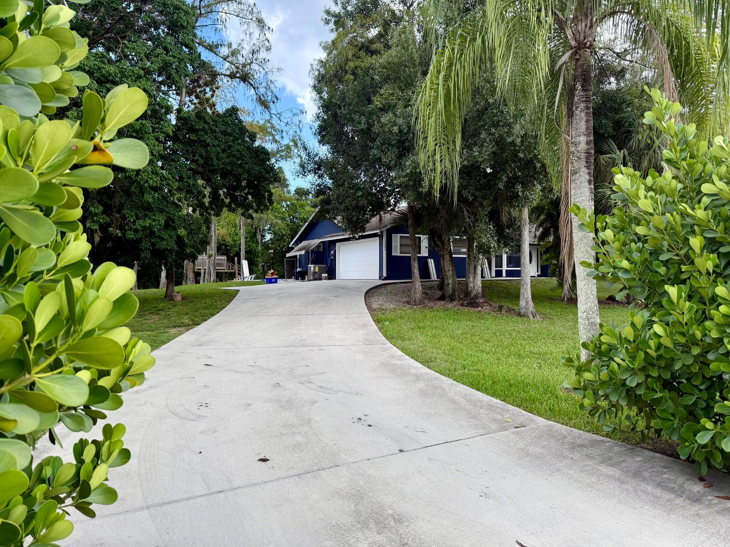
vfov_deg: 56.8
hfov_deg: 71.6
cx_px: 365
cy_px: 274
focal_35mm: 24
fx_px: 506
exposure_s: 1/695
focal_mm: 6.76
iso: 100
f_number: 1.78
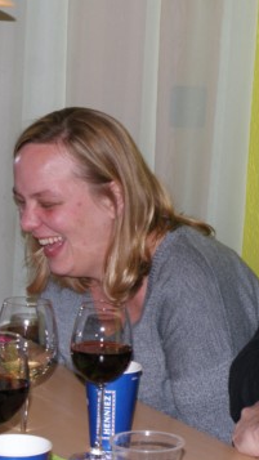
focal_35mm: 95
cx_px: 277
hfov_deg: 12.6
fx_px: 1159
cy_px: 231
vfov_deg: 22.4
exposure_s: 1/60
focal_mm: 40
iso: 400
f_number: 5.6
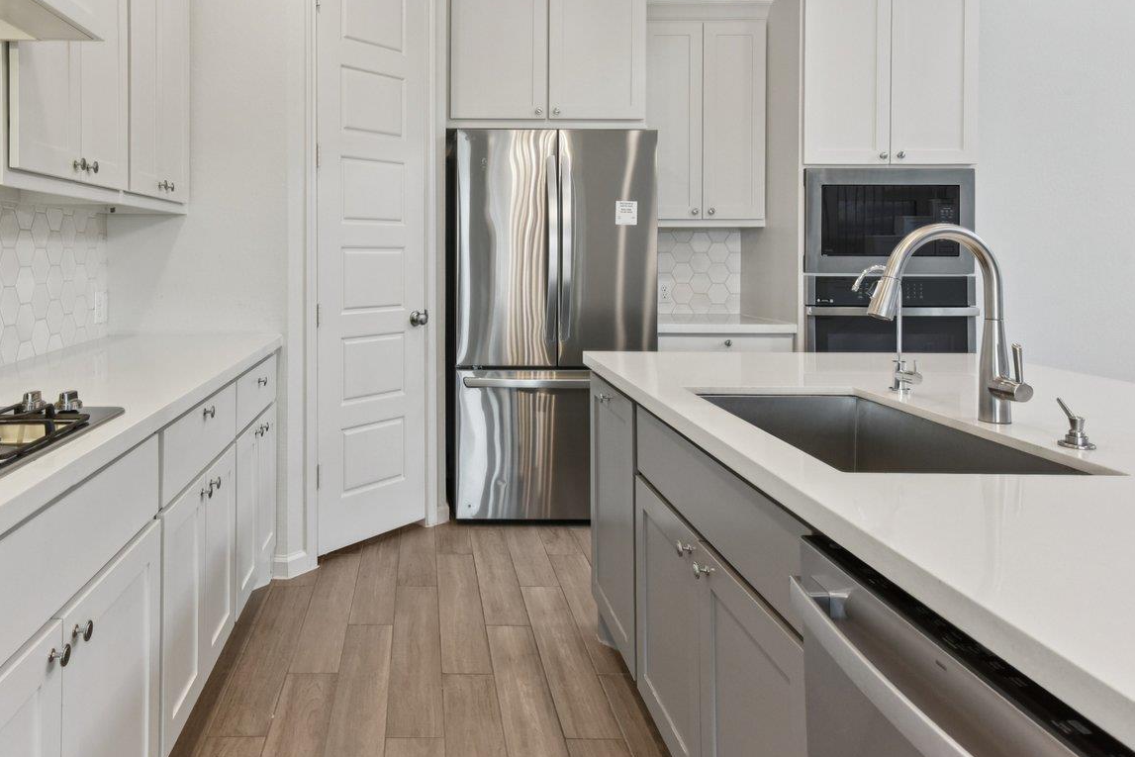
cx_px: 409
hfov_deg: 70.1
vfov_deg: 50.4
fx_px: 788
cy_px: 255
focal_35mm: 25
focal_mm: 14
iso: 800
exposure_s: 1/100
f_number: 8
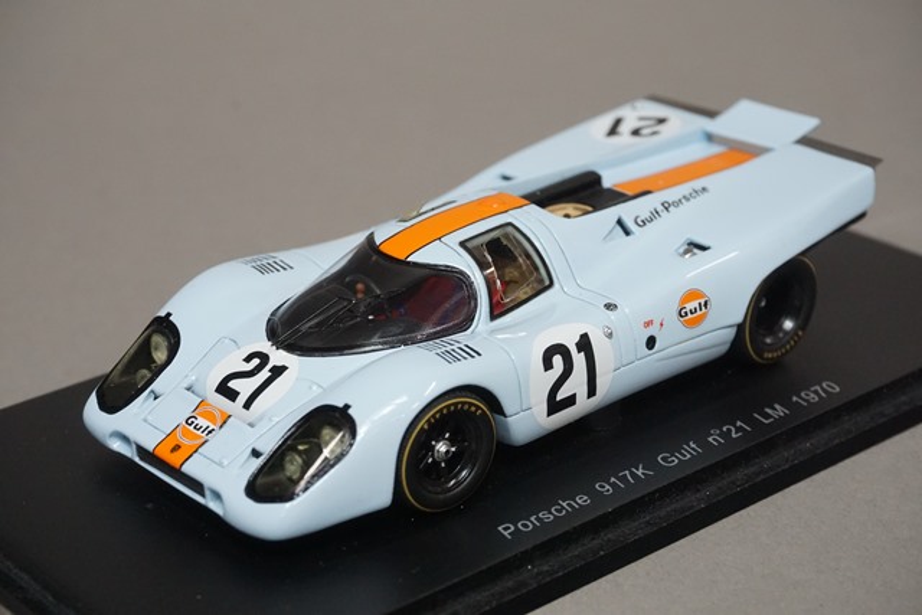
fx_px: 1921
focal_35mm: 75
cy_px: 308
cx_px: 461
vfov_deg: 18.2
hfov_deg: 27.0
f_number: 10
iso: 3200
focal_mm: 50
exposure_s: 1/30
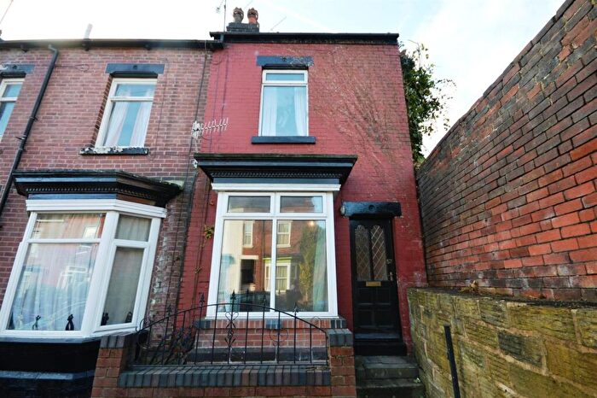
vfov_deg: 77.3
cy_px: 199
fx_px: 249
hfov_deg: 100.4
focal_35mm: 15
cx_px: 298
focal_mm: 10
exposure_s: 1/125
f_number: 5.6
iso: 280
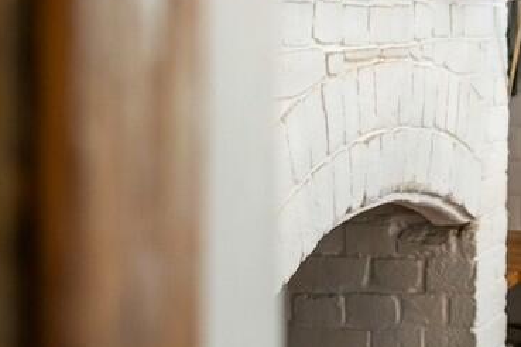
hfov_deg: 19.6
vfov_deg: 13.8
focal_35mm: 97
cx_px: 651
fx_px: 1404
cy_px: -34
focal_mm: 23
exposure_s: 1/800
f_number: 1.6
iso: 400
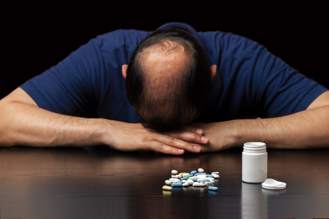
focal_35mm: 158
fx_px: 1438
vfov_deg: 8.7
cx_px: 164
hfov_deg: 13.1
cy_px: 110
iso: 100
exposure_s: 1/100
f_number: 8
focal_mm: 105
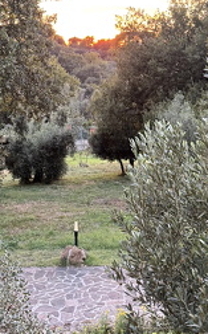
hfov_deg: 21.6
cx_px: 115
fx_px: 545
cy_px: 208
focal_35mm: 60
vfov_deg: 33.9
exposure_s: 1/64
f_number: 1.78
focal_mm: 6.76
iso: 200
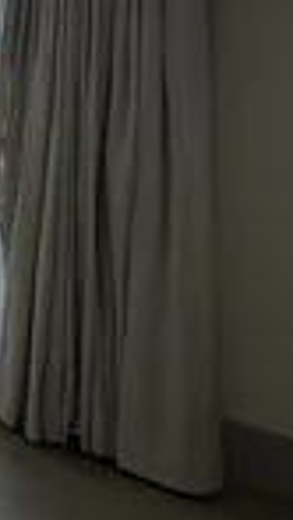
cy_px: 83
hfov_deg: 16.5
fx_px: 551
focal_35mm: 40
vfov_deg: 46.9
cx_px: -367
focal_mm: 2.22
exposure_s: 1/120
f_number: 2.2
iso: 50
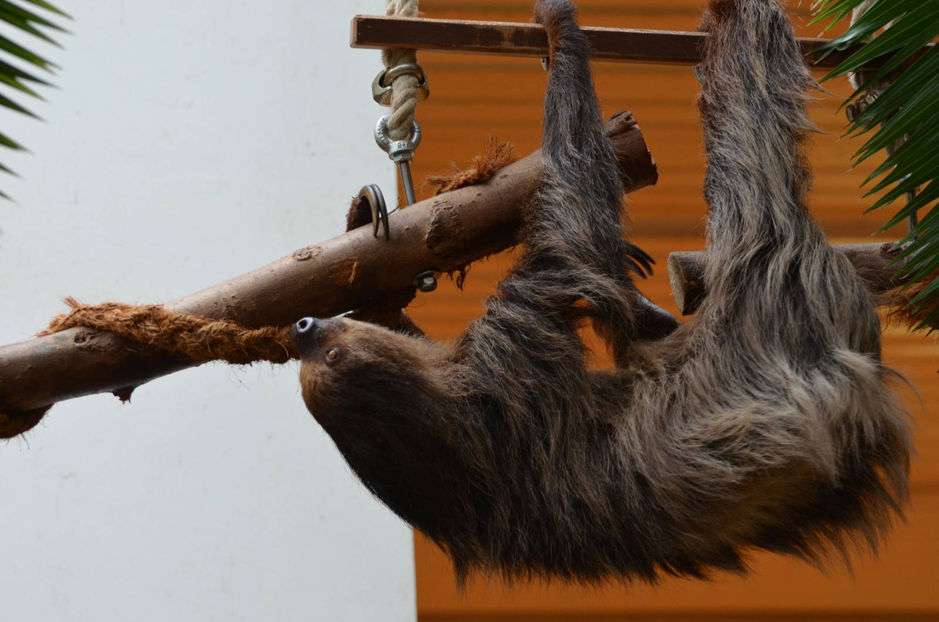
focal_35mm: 150
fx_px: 3905
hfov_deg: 13.7
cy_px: 311
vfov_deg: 9.1
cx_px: 470
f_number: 4.5
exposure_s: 1/60
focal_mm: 100
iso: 800
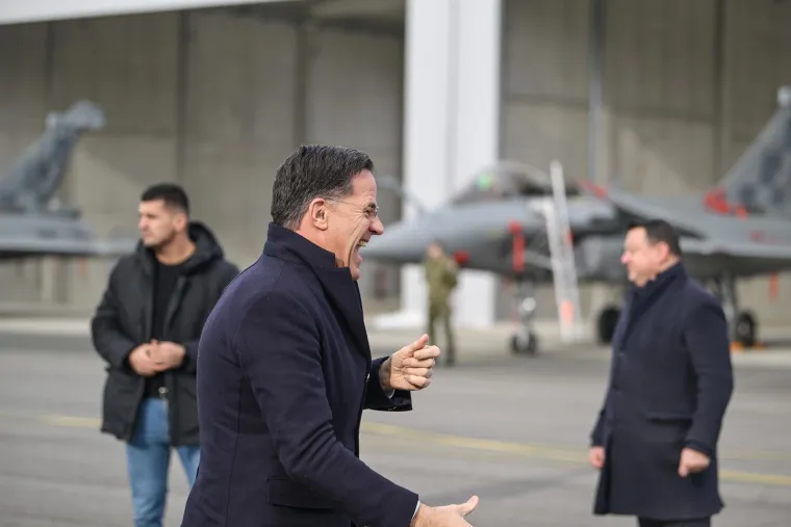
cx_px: 396
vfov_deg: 13.7
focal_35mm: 100
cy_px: 264
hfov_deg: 20.4
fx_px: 2197
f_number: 2.8
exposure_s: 1/1600
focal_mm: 100
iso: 200
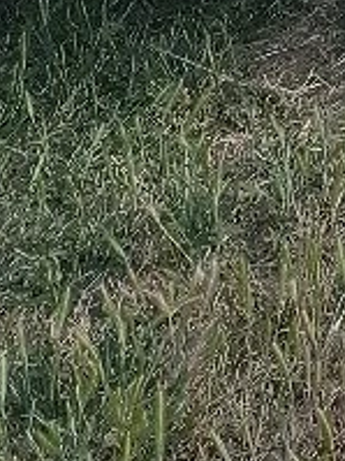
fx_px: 2049
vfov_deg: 10.2
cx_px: 868
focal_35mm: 154
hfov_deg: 8.6
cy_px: -826
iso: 50
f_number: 1.8
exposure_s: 1/769
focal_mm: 5.54
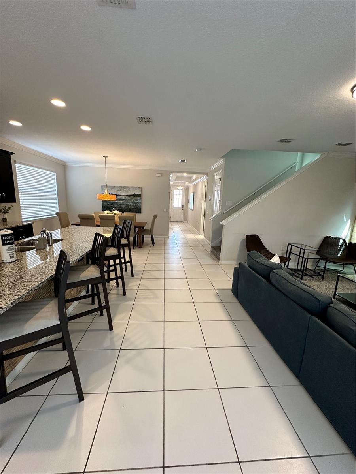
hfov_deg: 85.7
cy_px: 237
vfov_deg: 102.1
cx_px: 178
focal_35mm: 14
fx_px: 192
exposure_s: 1/60
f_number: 2.2
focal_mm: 2.22
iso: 160
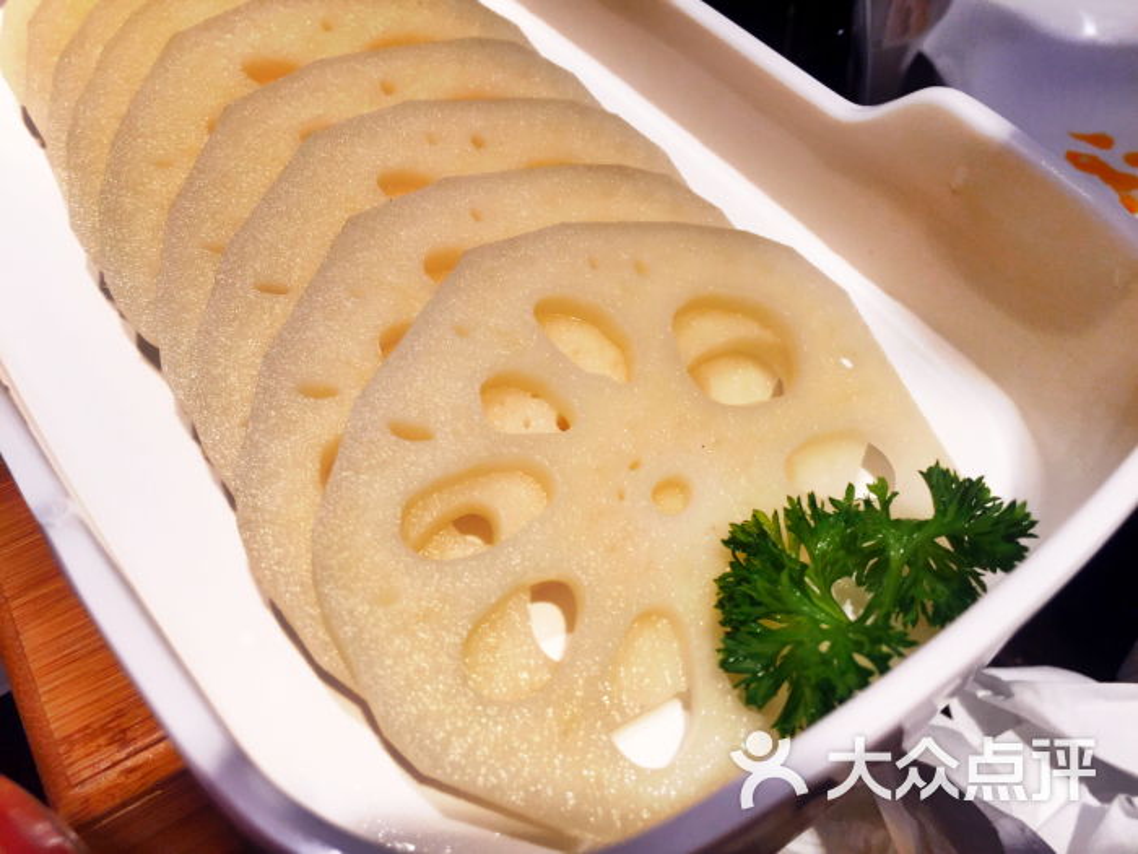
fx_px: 953
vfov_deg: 48.2
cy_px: 427
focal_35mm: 29
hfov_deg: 61.7
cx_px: 569
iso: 32
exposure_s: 1/50
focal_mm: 4.15
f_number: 2.2
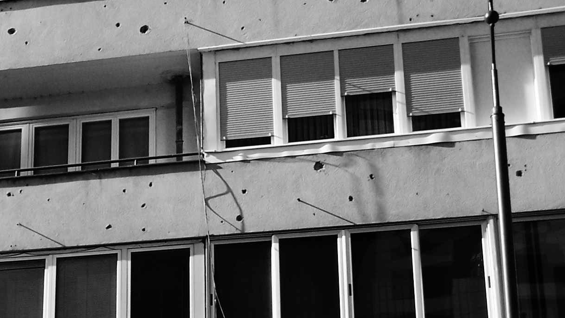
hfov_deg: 20.9
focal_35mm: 96
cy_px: 300
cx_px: -85
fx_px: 1438
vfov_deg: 12.5
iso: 80
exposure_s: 1/500
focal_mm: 6.3
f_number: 2.8
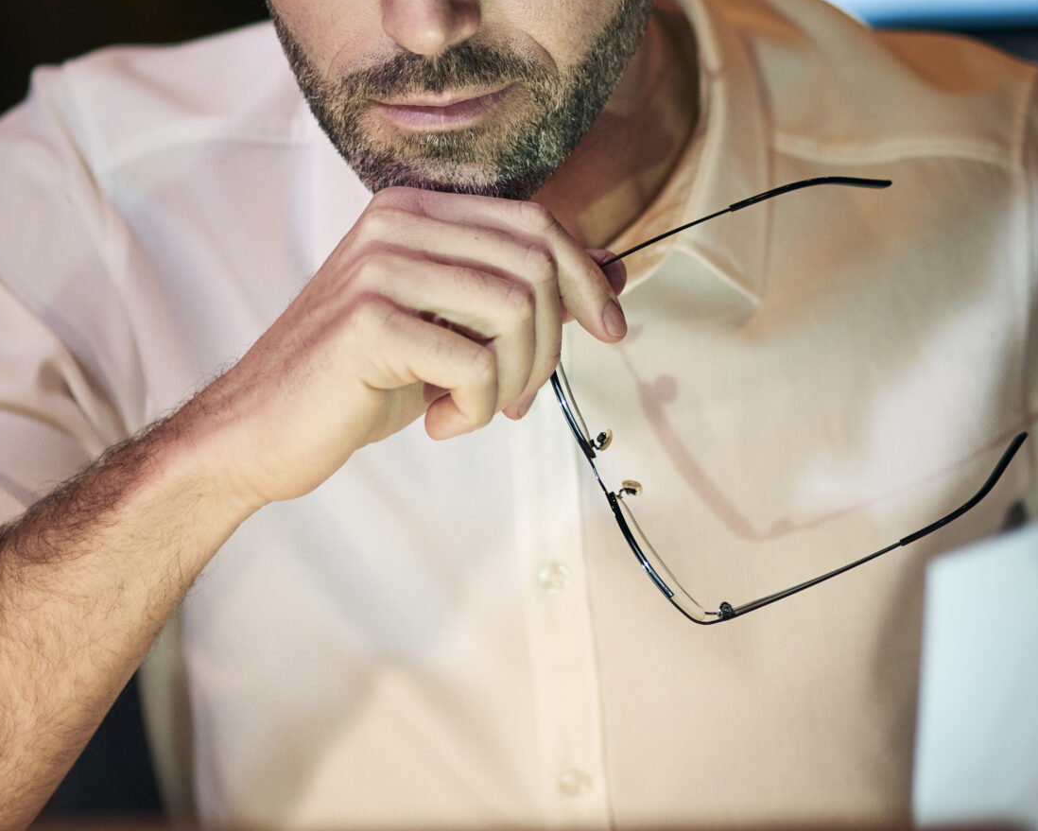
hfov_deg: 10.4
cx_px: 620
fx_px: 5716
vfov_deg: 8.3
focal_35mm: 186
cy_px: 164
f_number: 2
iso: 400
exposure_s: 1/100
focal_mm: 85
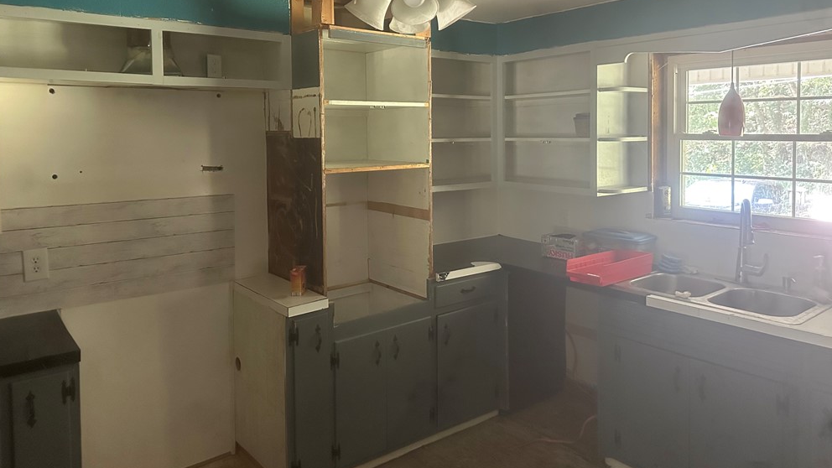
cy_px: 152
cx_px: 423
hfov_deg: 69.9
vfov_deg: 42.3
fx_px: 596
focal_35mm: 27
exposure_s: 1/54
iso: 1000
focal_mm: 6.86
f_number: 1.78
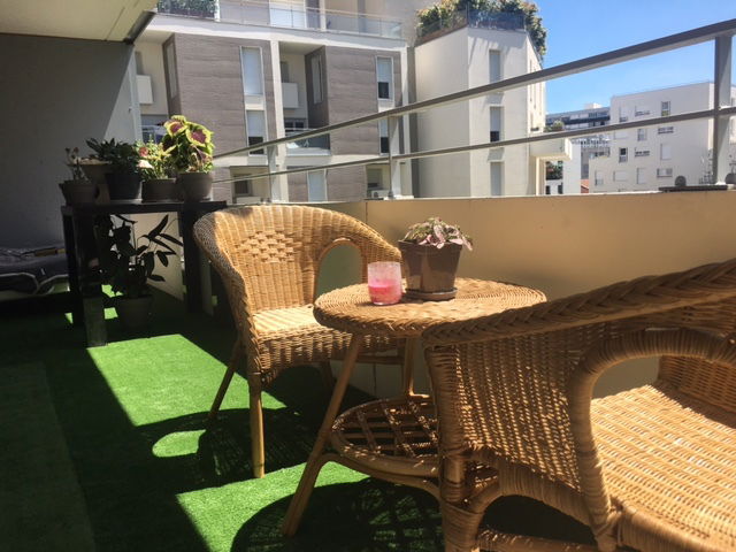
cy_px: 276
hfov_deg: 61.7
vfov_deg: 48.2
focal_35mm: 29
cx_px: 368
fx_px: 617
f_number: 2.2
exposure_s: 1/974
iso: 25
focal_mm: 4.15
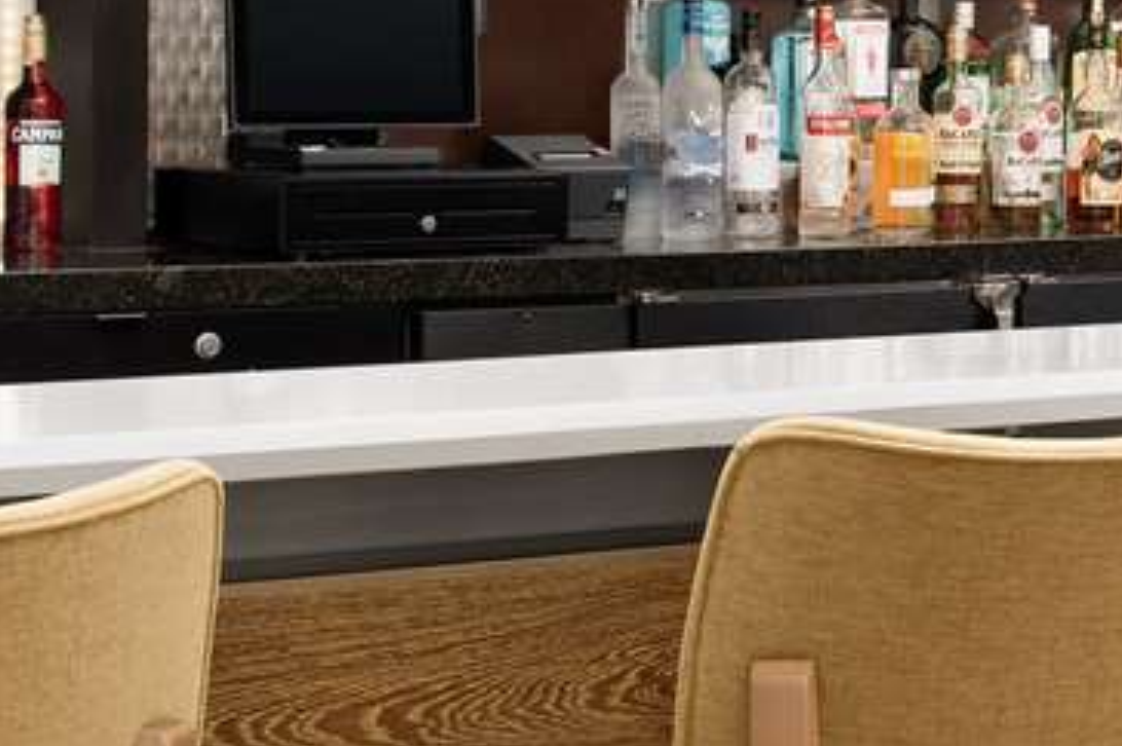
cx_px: 1443
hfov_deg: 14.9
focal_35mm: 132
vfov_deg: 10.4
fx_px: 4110
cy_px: 247
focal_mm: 32
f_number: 11
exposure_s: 1/100
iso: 400
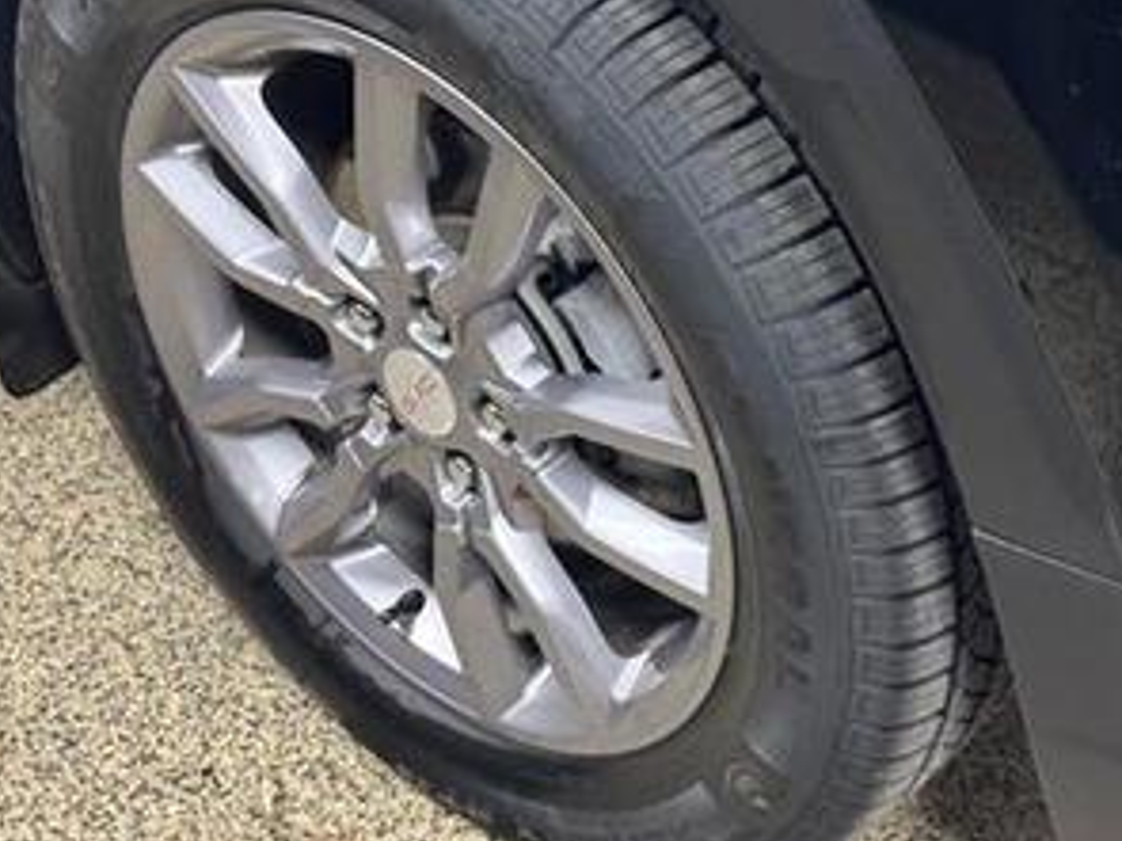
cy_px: 342
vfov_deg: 18.0
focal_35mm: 82
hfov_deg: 23.8
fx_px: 2657
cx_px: 654
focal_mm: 6.76
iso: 400
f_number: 1.78
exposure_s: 1/40
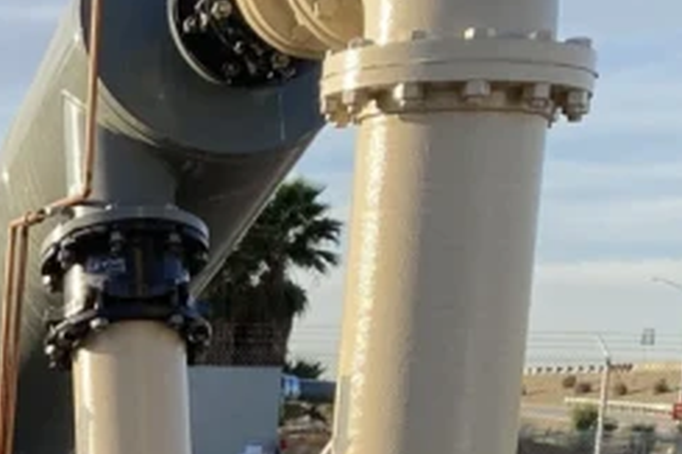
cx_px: -415
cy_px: 763
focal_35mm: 113
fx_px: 2139
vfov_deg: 11.4
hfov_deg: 16.2
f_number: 1.8
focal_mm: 4.25
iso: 32
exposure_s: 1/1464
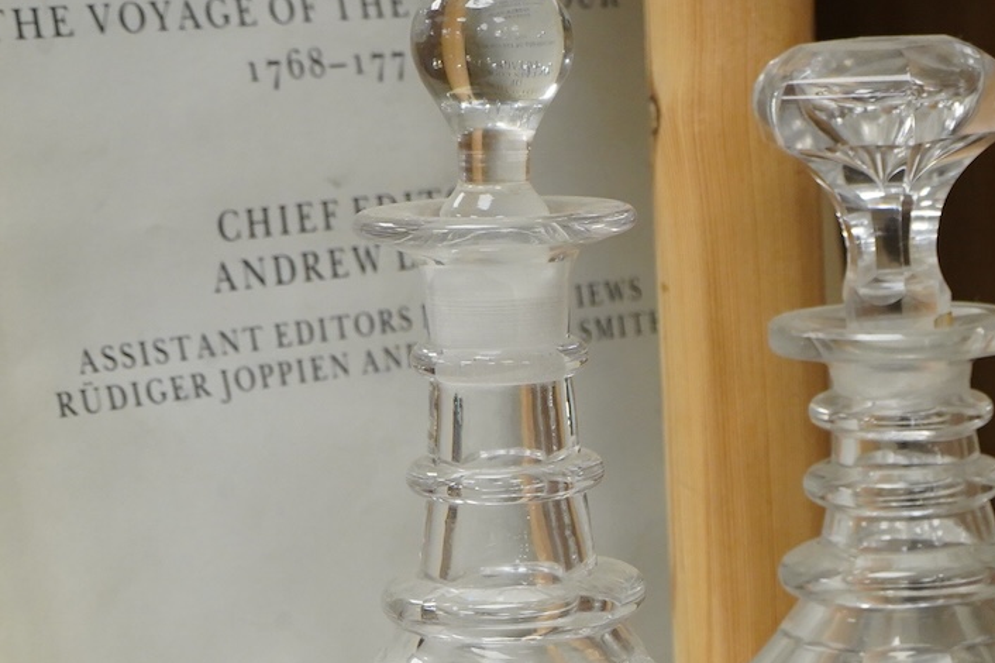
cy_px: 595
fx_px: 4033
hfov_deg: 13.7
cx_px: 1189
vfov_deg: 9.3
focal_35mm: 146
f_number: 10
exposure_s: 1/80
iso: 2500
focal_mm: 60
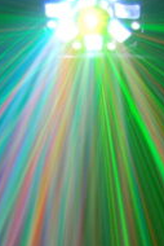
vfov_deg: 9.3
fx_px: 1351
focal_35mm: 198
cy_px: 588
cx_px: 25
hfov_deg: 6.9
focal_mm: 21
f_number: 2.8
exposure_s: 3
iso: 200
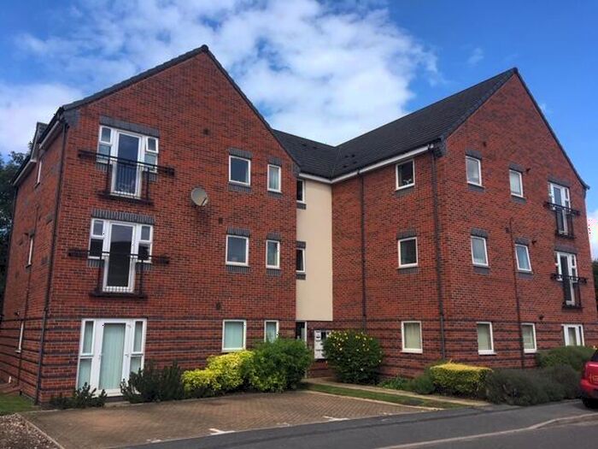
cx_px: 299
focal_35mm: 29
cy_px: 224
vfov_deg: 48.2
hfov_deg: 61.7
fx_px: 501
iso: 25
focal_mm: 4.15
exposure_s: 1/1603
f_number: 2.2
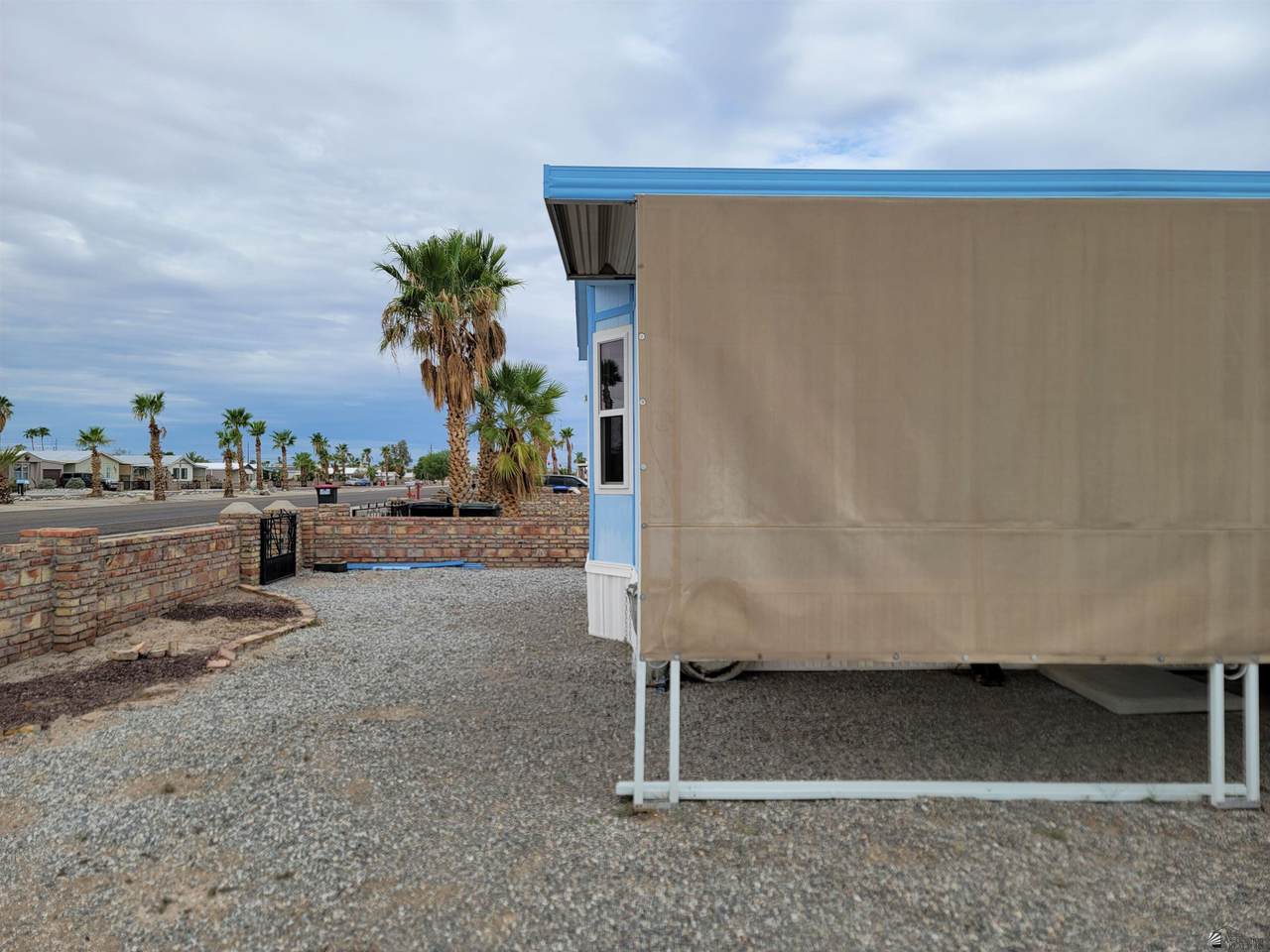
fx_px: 917
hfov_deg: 69.4
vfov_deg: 54.9
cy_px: 476
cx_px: 635
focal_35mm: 25
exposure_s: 1/590
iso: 20
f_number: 1.8
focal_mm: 7
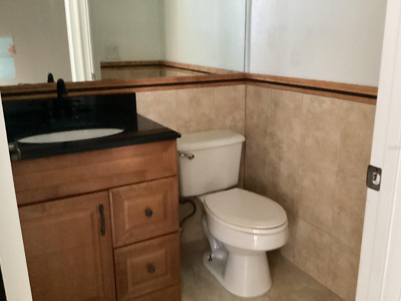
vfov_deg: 44.2
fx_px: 371
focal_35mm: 32
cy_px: 148
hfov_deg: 56.8
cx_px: 205
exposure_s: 1/15
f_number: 2.4
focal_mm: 3.3
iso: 800
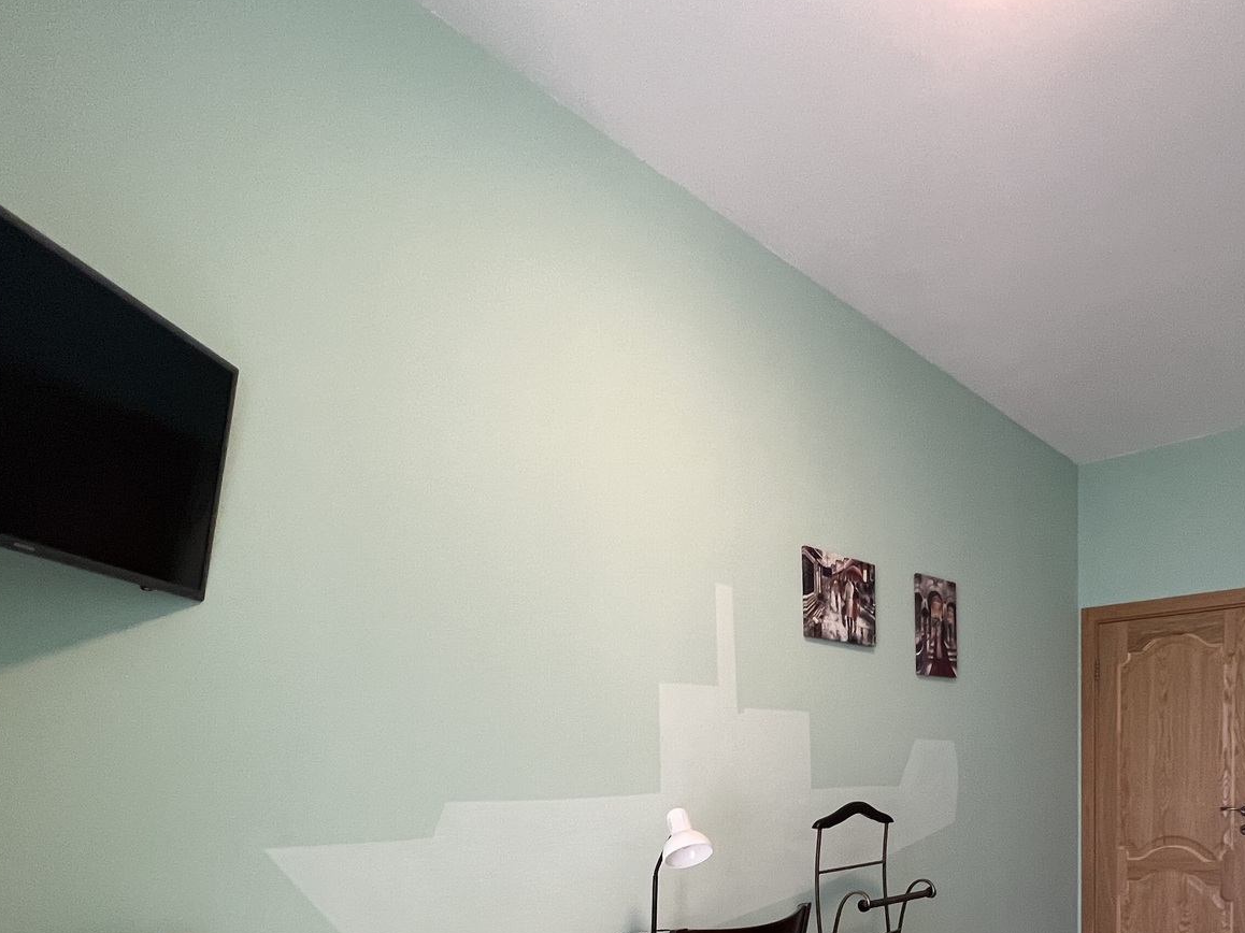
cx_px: 828
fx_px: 827
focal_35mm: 23
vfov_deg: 52.9
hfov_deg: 71.8
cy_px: 810
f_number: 1.8
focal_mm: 1.57
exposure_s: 1/85
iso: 250
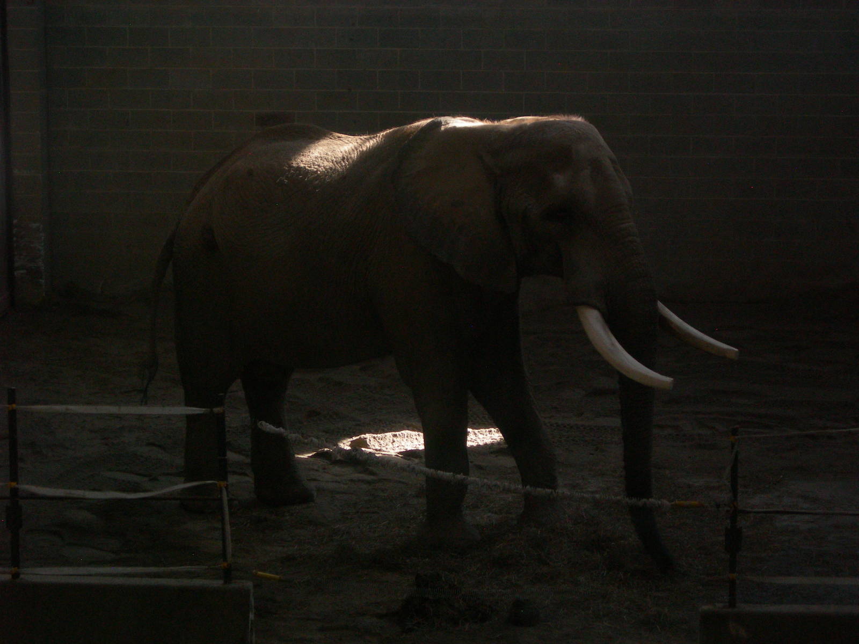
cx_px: 430
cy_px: 322
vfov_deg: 13.0
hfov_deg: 17.3
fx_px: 2829
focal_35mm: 114
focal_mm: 23.4
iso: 200
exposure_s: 1/60
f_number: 4.9
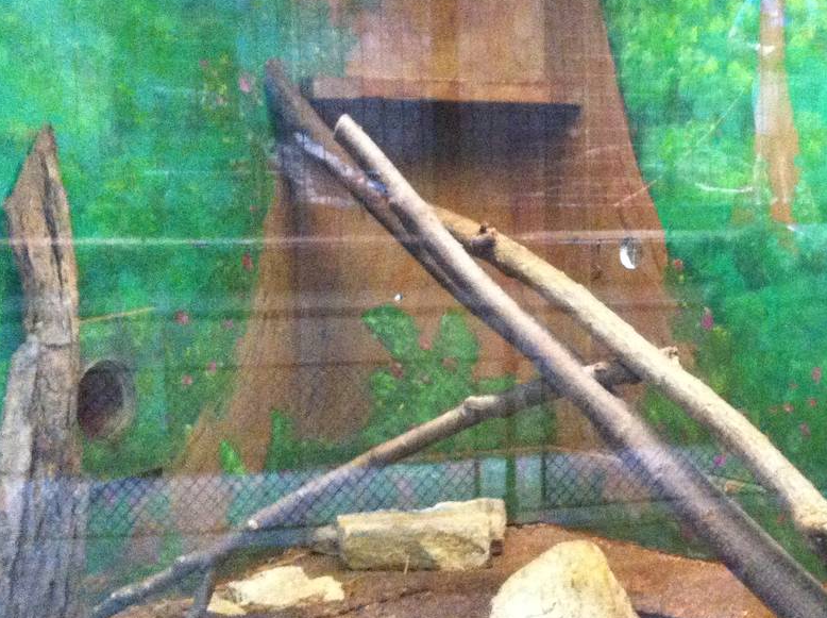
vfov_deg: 20.4
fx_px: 1717
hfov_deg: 26.2
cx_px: 743
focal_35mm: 72
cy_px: 288
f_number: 2.8
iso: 640
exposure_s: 1/15
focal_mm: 3.85
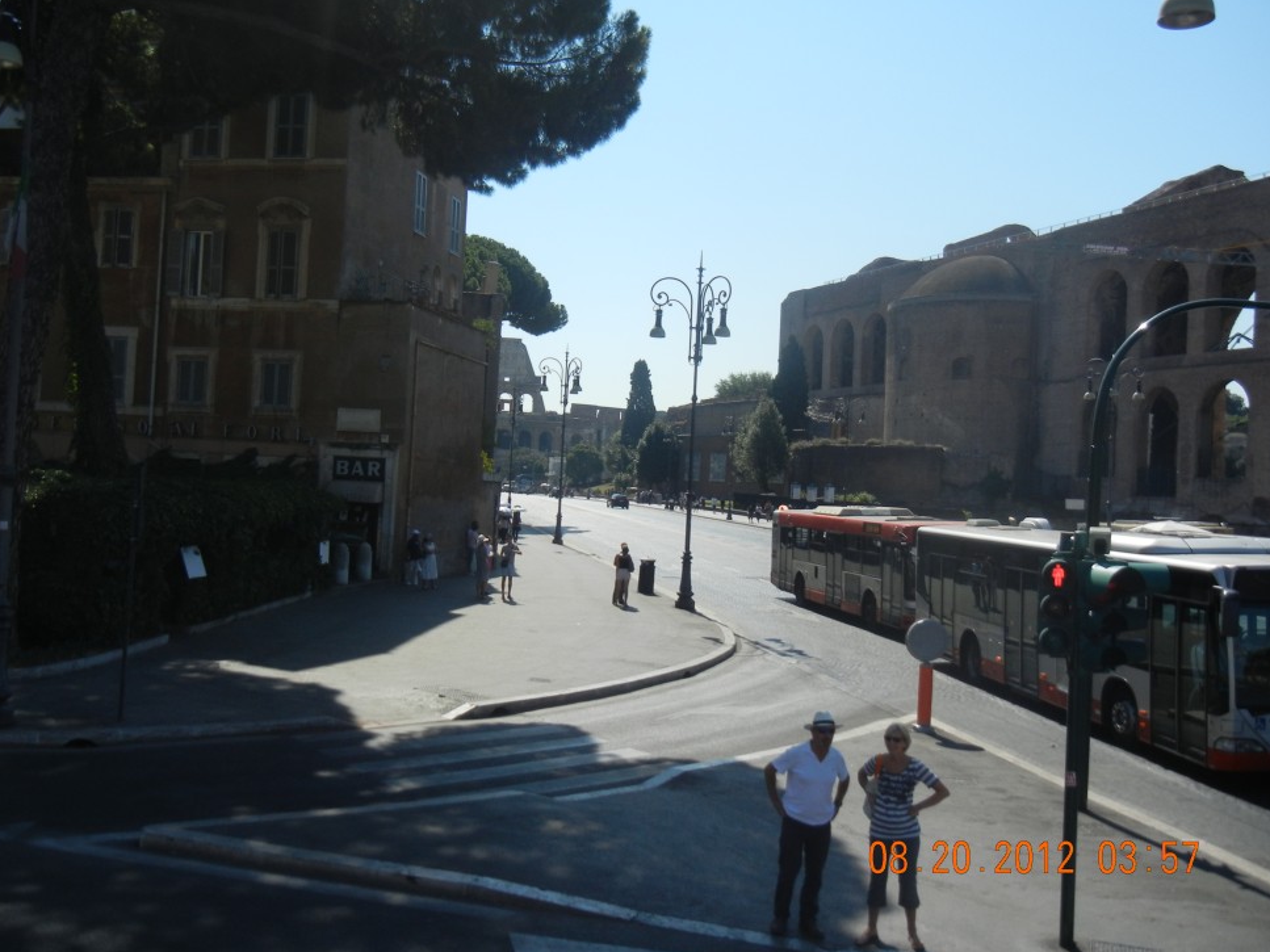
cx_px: 609
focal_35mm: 36
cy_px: 458
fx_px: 1321
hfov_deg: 51.3
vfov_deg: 39.6
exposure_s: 1/416
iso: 160
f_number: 7.2
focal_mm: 6.2
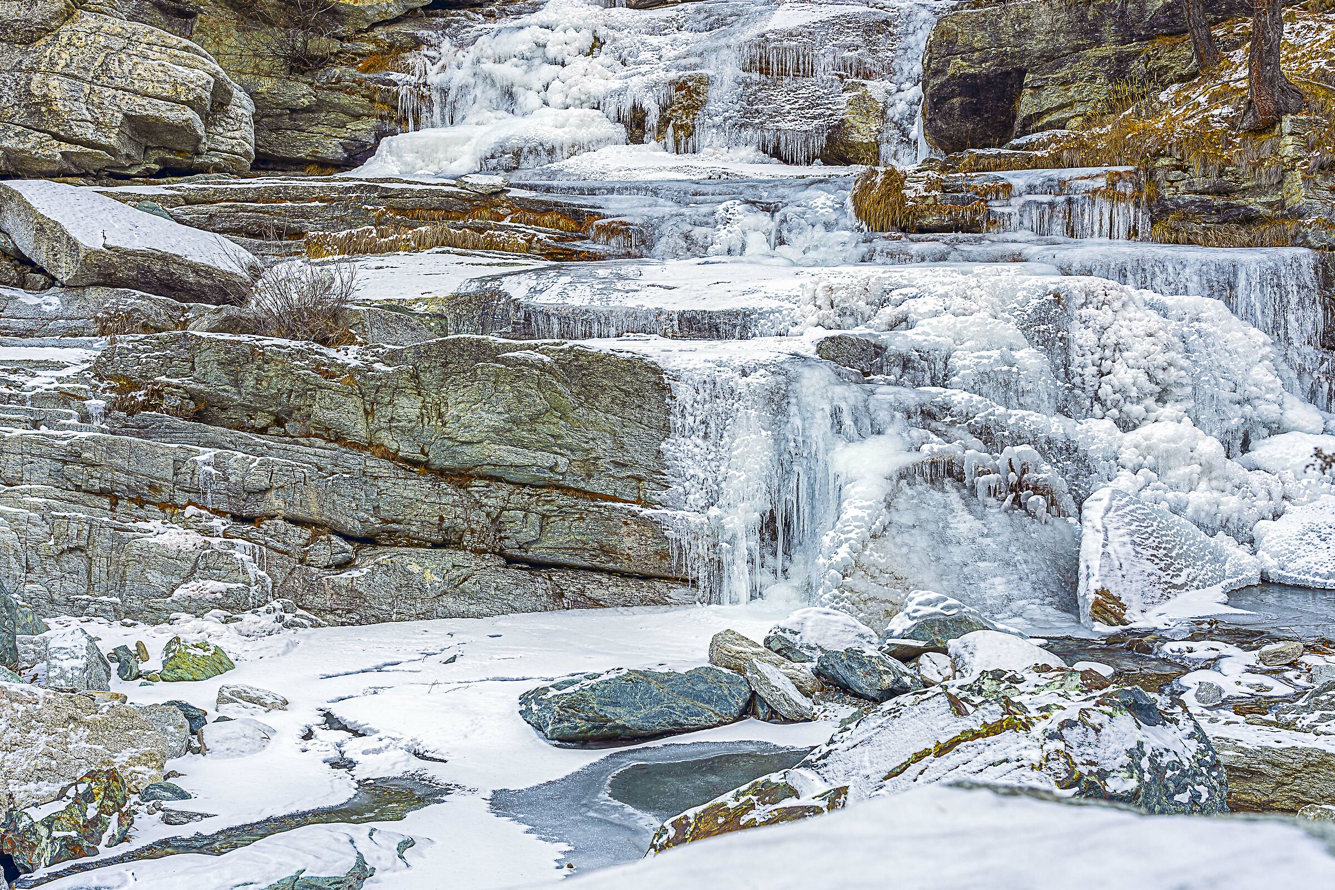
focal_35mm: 44
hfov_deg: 44.5
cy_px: 445
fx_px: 1632
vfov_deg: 30.5
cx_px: 668
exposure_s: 1/13
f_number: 10
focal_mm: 44
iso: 50
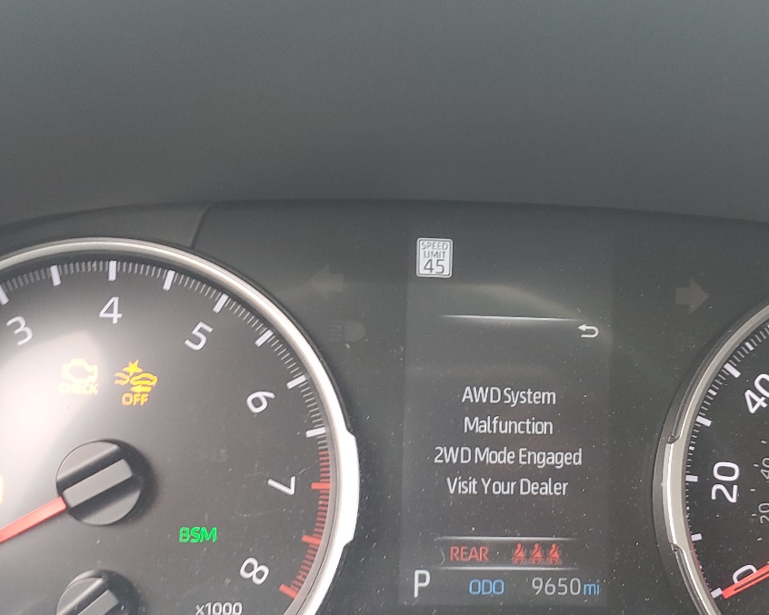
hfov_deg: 38.6
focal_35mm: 48
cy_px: 404
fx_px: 1093
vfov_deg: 31.2
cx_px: 460
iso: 64
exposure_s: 1/60.2
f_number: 1.5
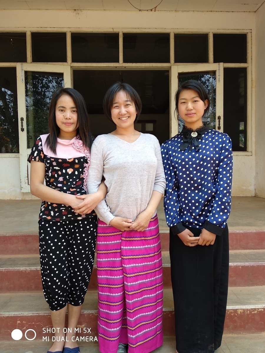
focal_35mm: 26
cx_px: 132
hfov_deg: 53.1
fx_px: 265
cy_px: 176
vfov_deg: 67.3
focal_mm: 3.81
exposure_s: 1/100
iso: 100
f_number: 2.2
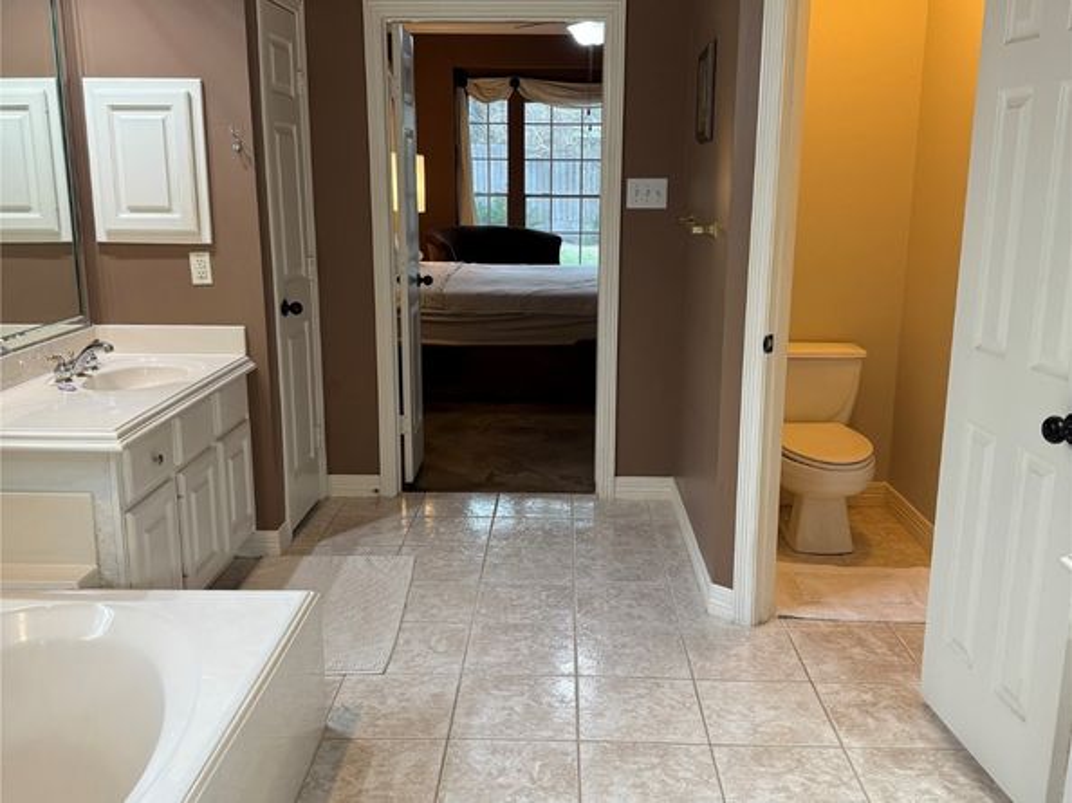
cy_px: 402
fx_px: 743
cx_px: 536
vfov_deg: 56.8
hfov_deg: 71.6
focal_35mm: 24
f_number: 1.78
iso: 160
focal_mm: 6.76
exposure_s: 1/60
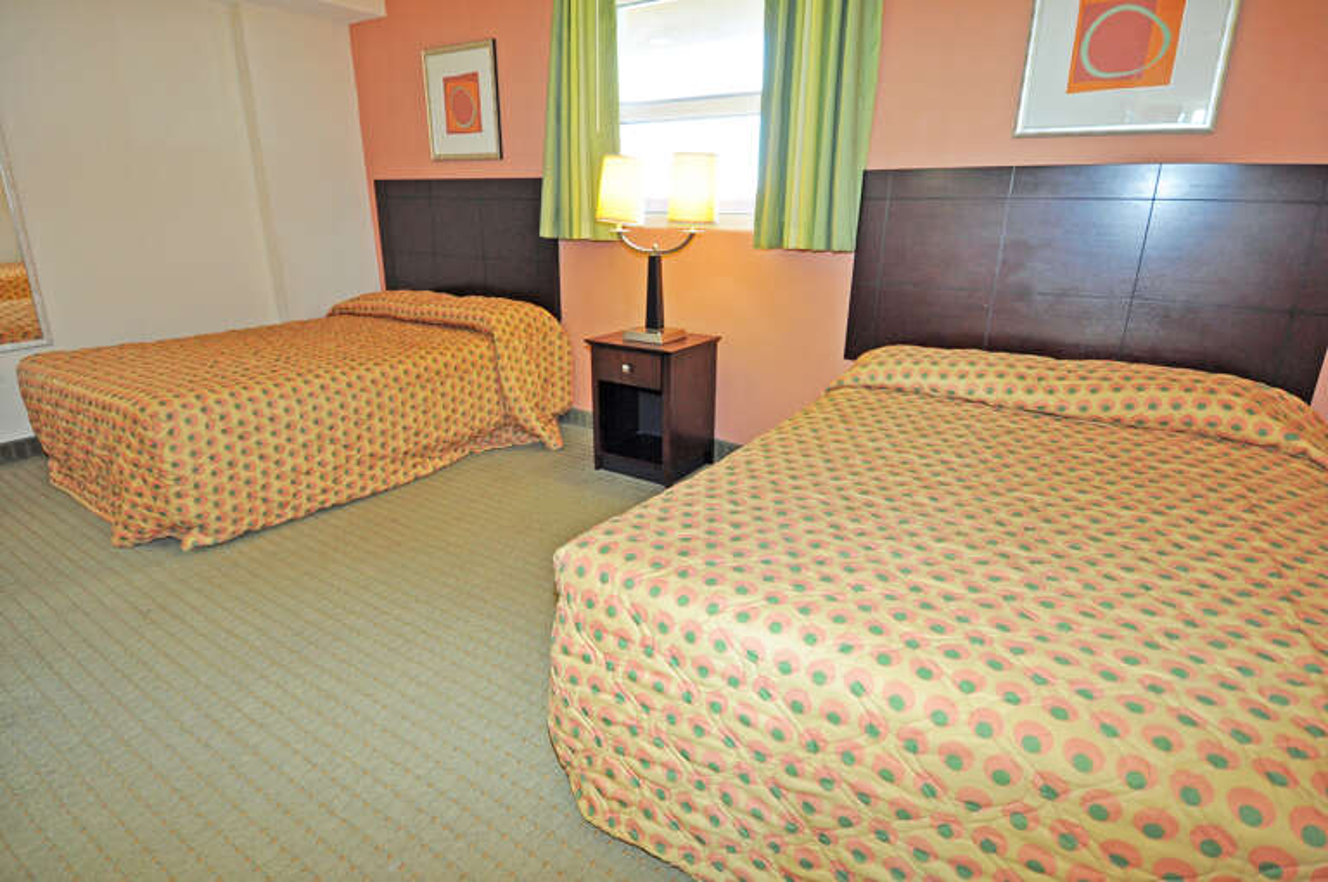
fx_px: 663
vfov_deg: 67.2
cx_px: 664
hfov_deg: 90.1
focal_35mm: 18
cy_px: 441
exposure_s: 1/60
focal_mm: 12
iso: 400
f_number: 4
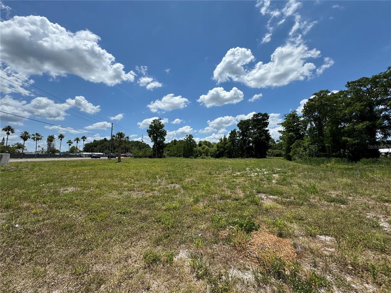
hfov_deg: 102.1
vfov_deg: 85.7
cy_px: 146
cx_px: 196
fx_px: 158
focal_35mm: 14
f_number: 2.2
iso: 50
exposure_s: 1/3390
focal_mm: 2.22
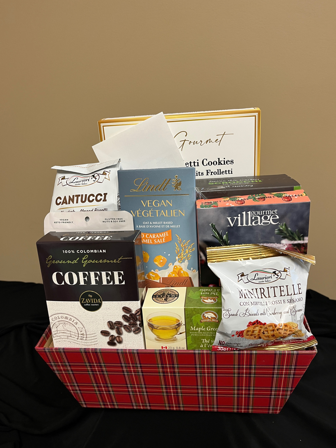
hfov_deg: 53.1
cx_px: 168
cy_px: 224
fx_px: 336
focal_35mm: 26
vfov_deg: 67.3
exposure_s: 1/60
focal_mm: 5.1
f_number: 1.6
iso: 125
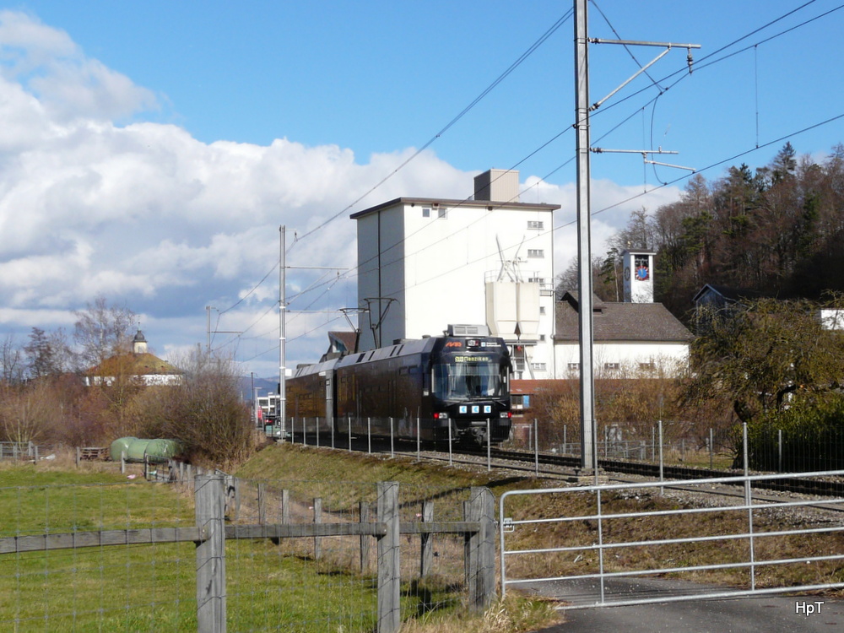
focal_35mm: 44
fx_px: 1073
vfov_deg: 32.9
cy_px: 316
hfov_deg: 42.9
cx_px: 422
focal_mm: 7.2
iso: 100
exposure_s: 1/500
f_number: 6.3
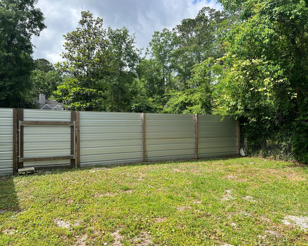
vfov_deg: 51.5
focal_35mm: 28
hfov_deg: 62.2
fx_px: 255
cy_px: 123
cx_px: 152
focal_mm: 5.7
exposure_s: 1/2123
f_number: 1.5
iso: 50
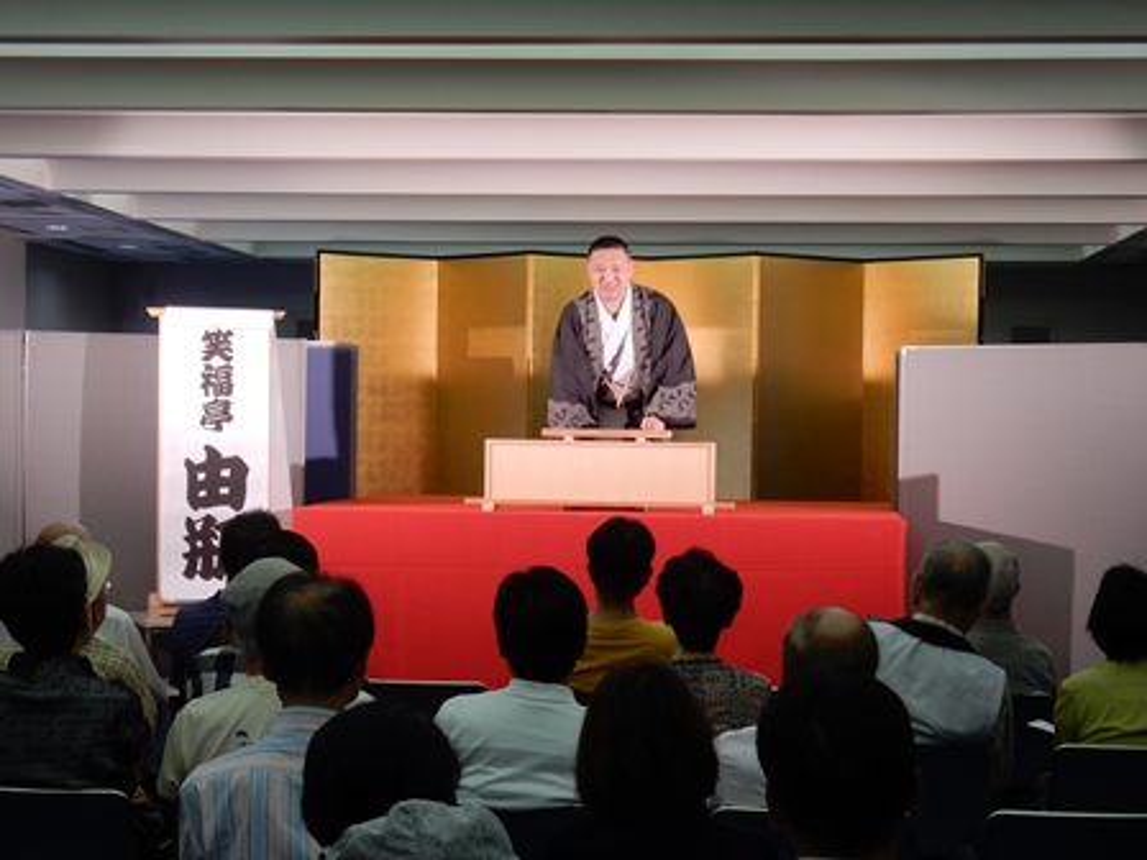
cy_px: 430
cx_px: 574
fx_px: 2353
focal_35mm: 71
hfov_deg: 27.4
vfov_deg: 20.7
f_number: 4.8
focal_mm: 12.6
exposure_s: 1/30
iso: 220
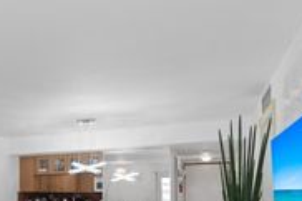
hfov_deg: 38.9
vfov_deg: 28.7
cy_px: 197
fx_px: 369
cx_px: -7
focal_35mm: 44
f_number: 4.5
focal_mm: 16
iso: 500
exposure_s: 1/20
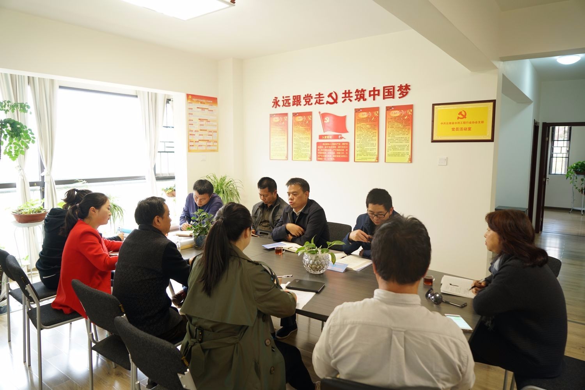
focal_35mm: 24
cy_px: 195
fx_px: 390
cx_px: 292
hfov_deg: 73.7
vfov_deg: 53.1
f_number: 4
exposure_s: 1/40
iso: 640
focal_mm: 24
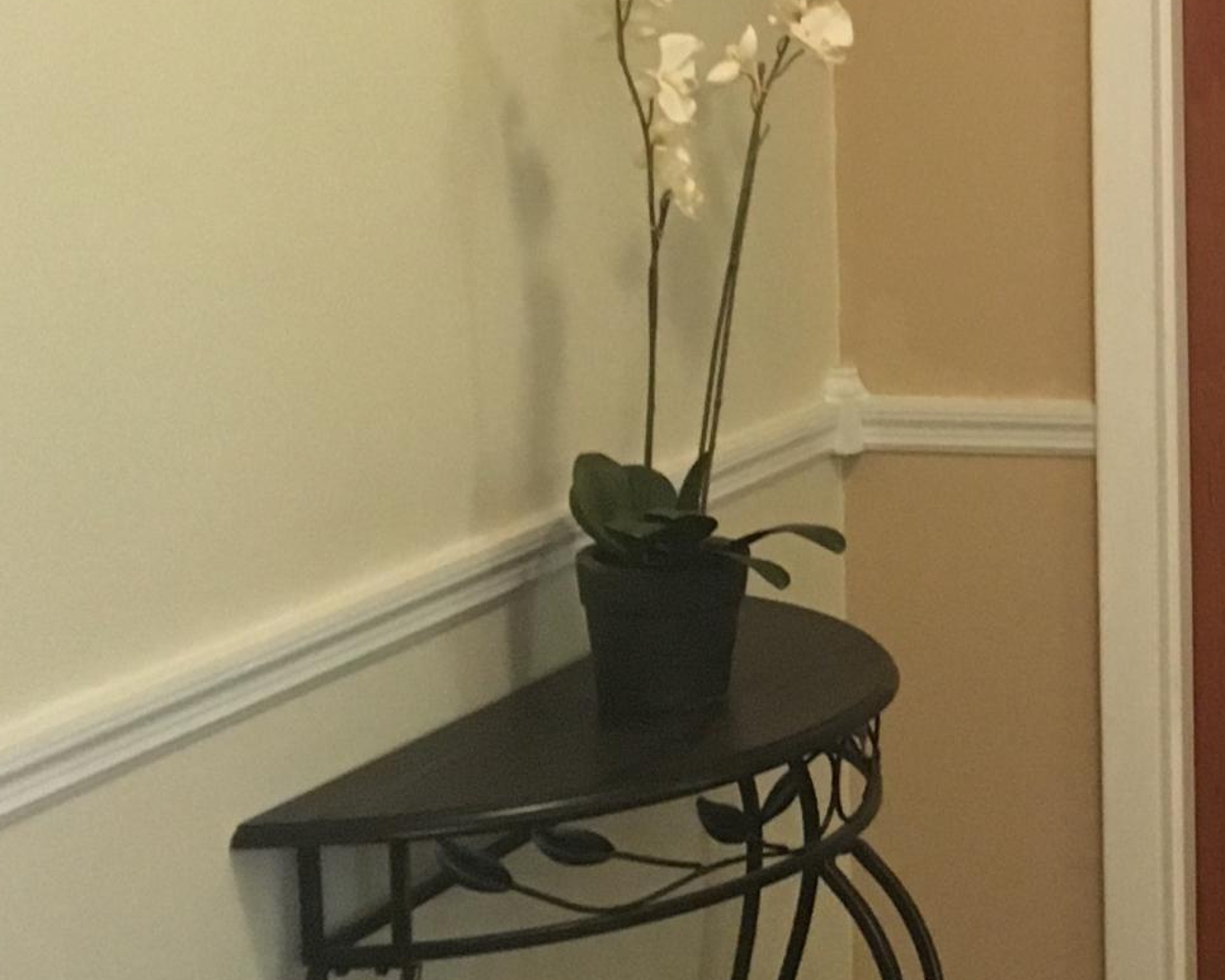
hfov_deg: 19.3
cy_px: 232
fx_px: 3190
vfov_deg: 17.4
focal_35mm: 88
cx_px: 1772
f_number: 2.2
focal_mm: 4.15
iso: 200
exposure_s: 1/17
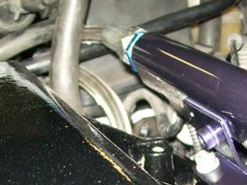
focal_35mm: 90
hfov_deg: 21.7
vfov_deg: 15.8
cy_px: 225
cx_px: 159
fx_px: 642
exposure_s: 1/60
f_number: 2.7
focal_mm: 6
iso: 160
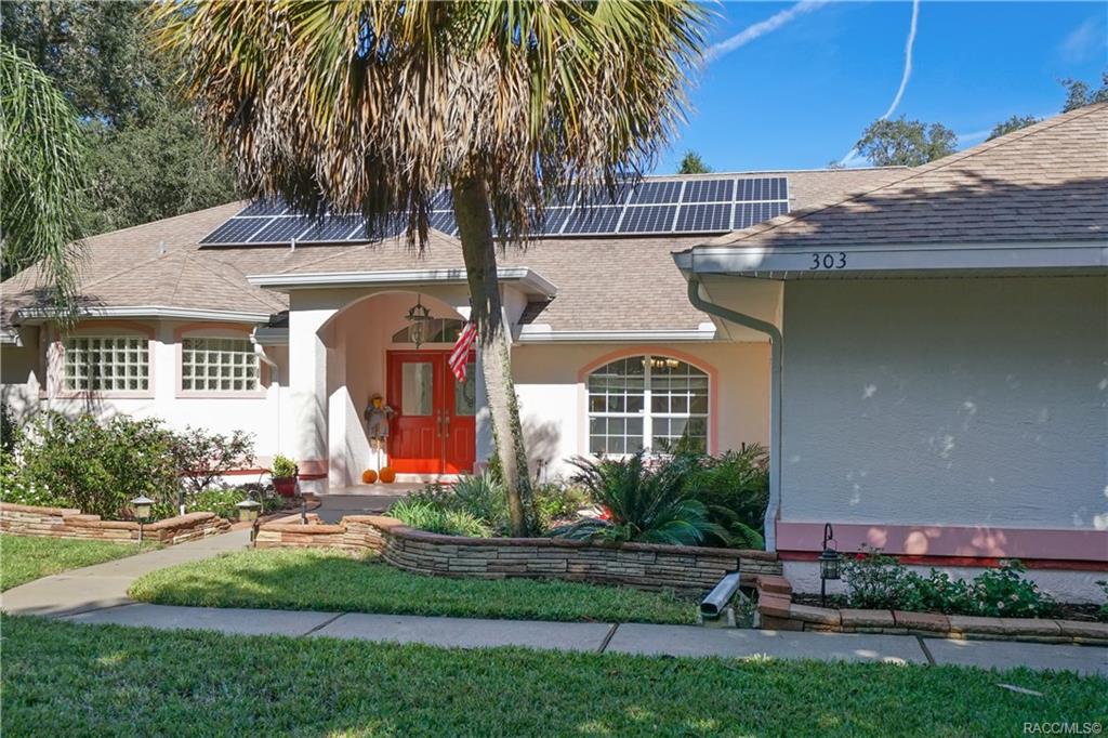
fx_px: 1108
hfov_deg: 53.1
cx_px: 554
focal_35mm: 36
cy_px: 369
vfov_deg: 36.8
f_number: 8
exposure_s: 1/400
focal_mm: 24
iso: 250
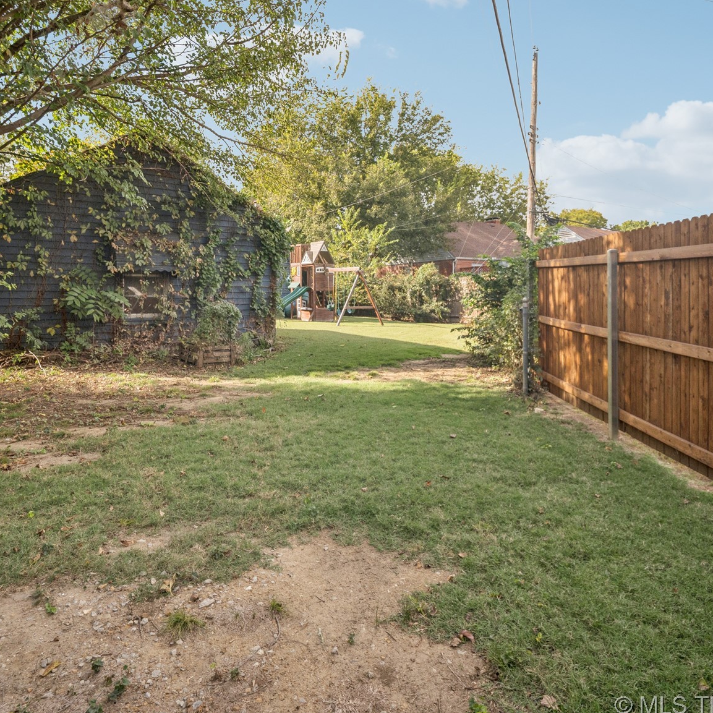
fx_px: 489
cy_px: 310
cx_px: 344
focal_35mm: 21
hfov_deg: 72.1
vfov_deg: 71.8
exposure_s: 1/320
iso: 640
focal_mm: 14
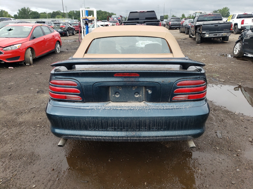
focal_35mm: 26
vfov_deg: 53.1
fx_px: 190
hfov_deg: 67.3
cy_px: 94
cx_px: 126
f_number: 1.5
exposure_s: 1/1250
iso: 50
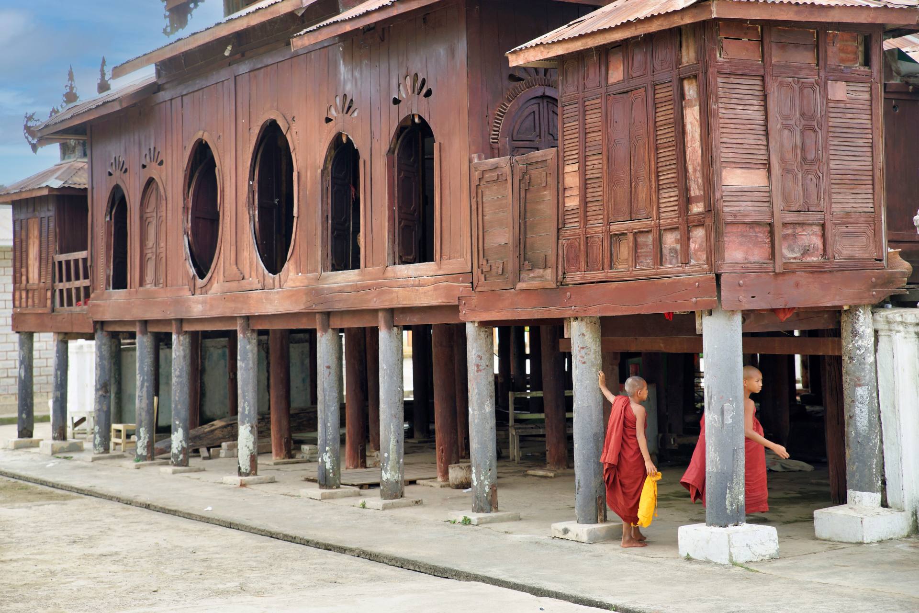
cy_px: 306
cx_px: 460
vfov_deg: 22.6
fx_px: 1532
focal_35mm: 60
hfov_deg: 33.4
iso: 100
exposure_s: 1/100
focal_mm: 60
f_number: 4.5
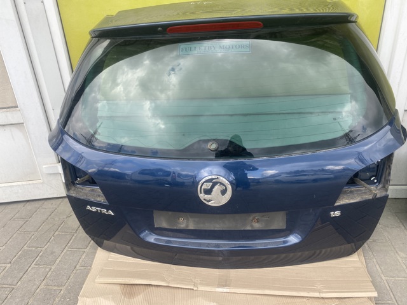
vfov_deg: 53.0
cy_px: 152
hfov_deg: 67.3
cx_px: 204
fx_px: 305
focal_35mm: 26
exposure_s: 1/283
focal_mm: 4.25
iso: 32
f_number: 1.8
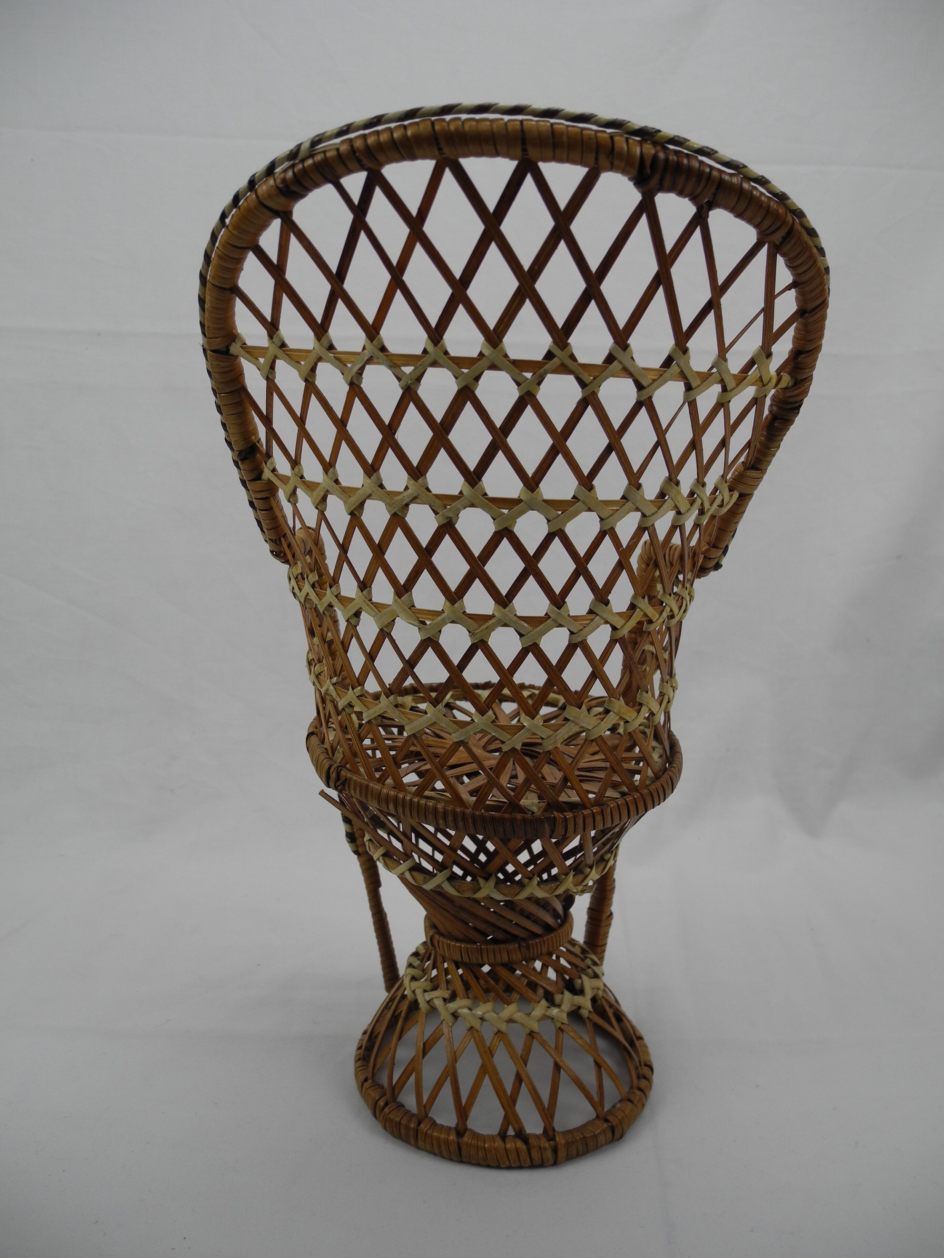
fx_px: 1018
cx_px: 472
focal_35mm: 28
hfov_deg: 49.7
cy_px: 629
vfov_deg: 63.4
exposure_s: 1/202
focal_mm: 6
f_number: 2.8
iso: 100
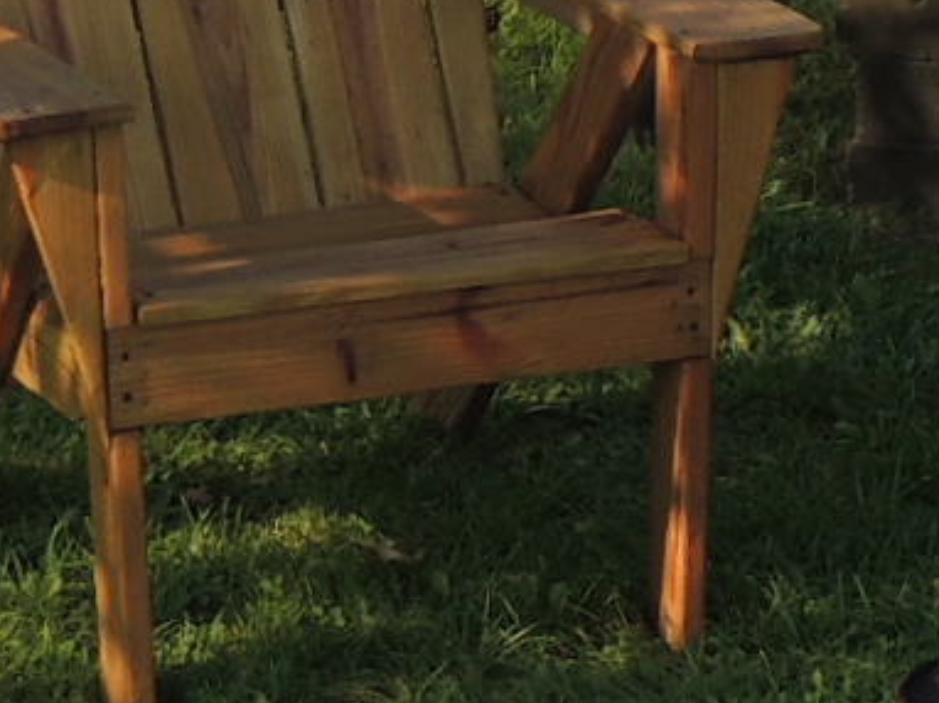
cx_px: 1583
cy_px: -850
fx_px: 6452
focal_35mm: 238
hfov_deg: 8.1
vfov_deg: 6.0
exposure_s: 1/800
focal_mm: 7.1
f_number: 3.3
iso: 100
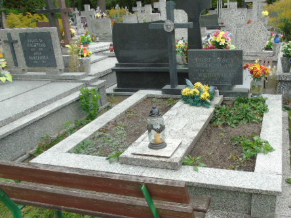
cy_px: 128
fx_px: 303
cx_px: 193
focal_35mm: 36
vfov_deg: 39.5
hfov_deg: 50.5
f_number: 3.4
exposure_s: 1/100
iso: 80
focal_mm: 4.4
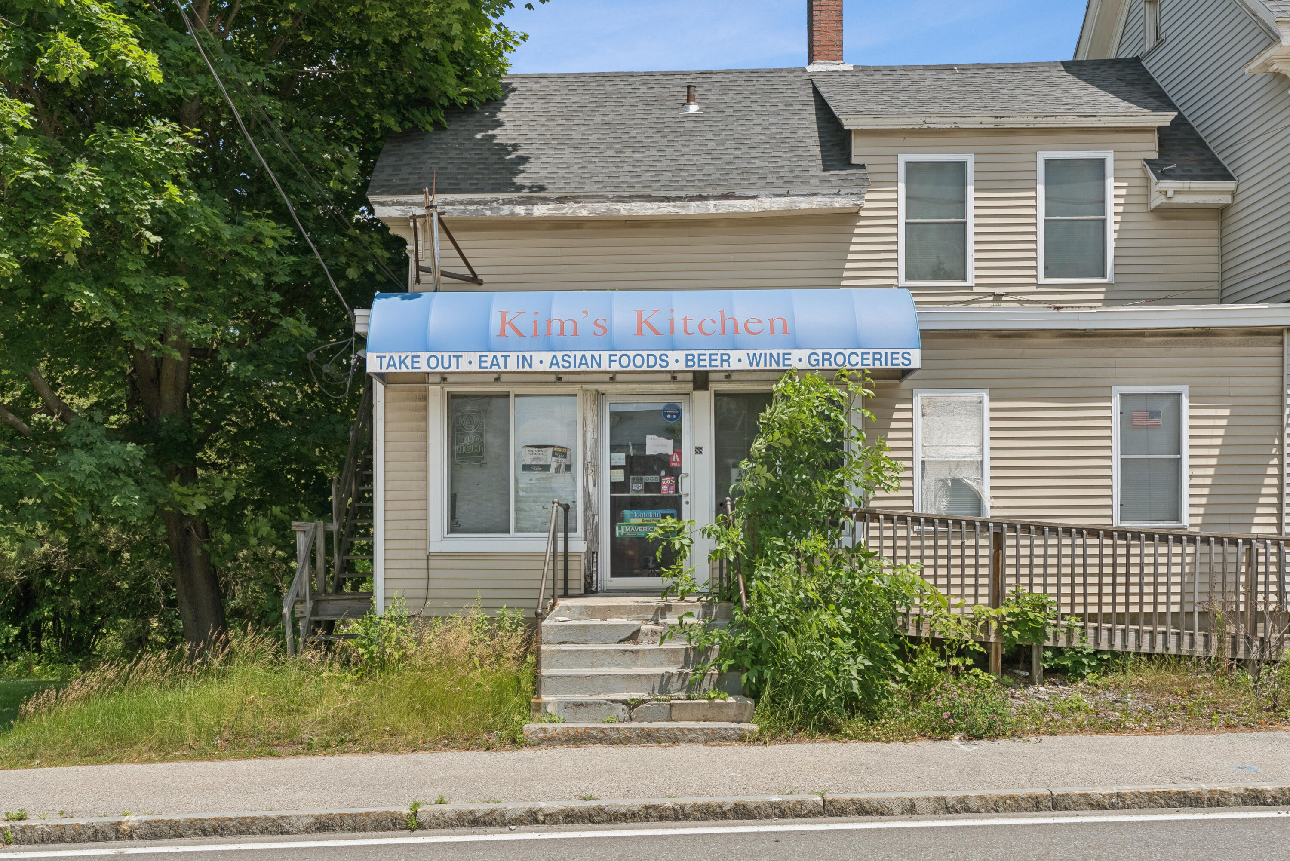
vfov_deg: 37.9
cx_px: 645
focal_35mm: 35
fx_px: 1255
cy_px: 430
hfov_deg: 54.4
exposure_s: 1/640
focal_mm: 35
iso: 320
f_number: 7.1
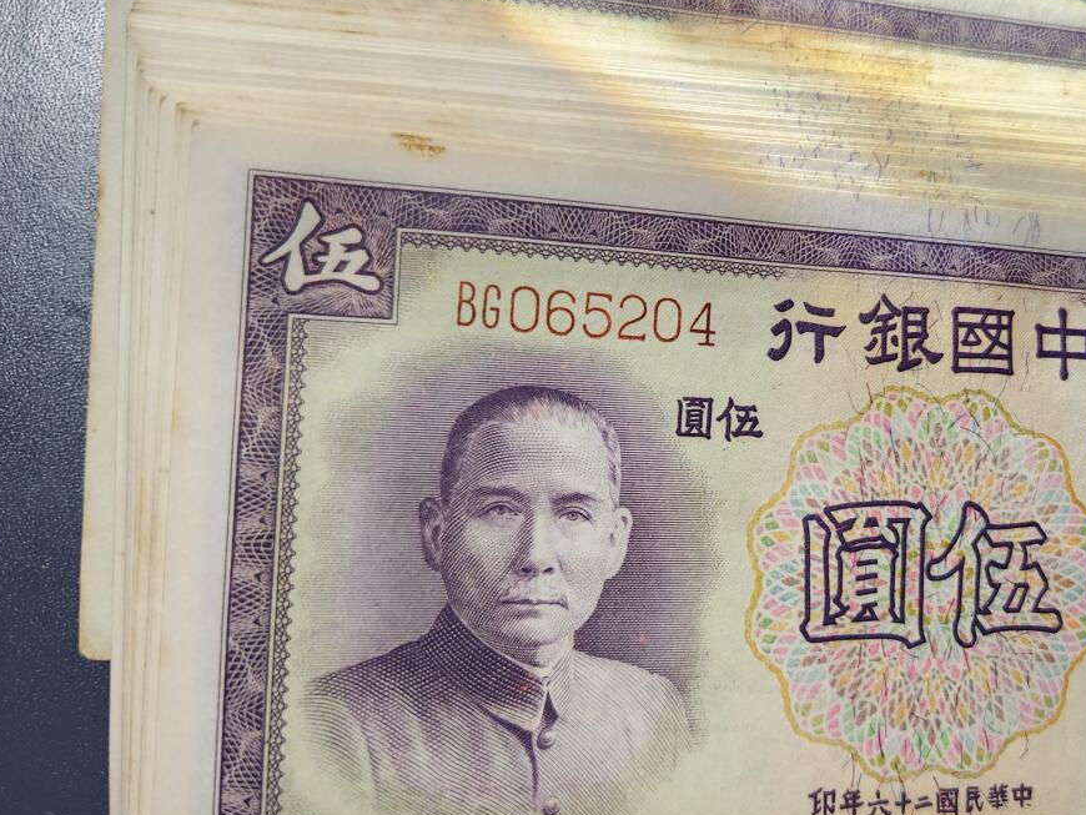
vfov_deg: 38.7
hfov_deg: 48.7
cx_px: 775
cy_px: 407
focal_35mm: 37
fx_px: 1161
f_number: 1.8
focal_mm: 5.4
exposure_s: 1/56.2
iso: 200
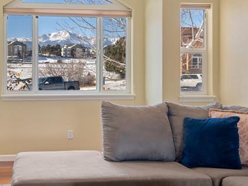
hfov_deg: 36.1
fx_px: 372
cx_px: 65
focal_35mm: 52
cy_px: 72
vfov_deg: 27.9
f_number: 7.1
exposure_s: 1/2
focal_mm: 35
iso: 100
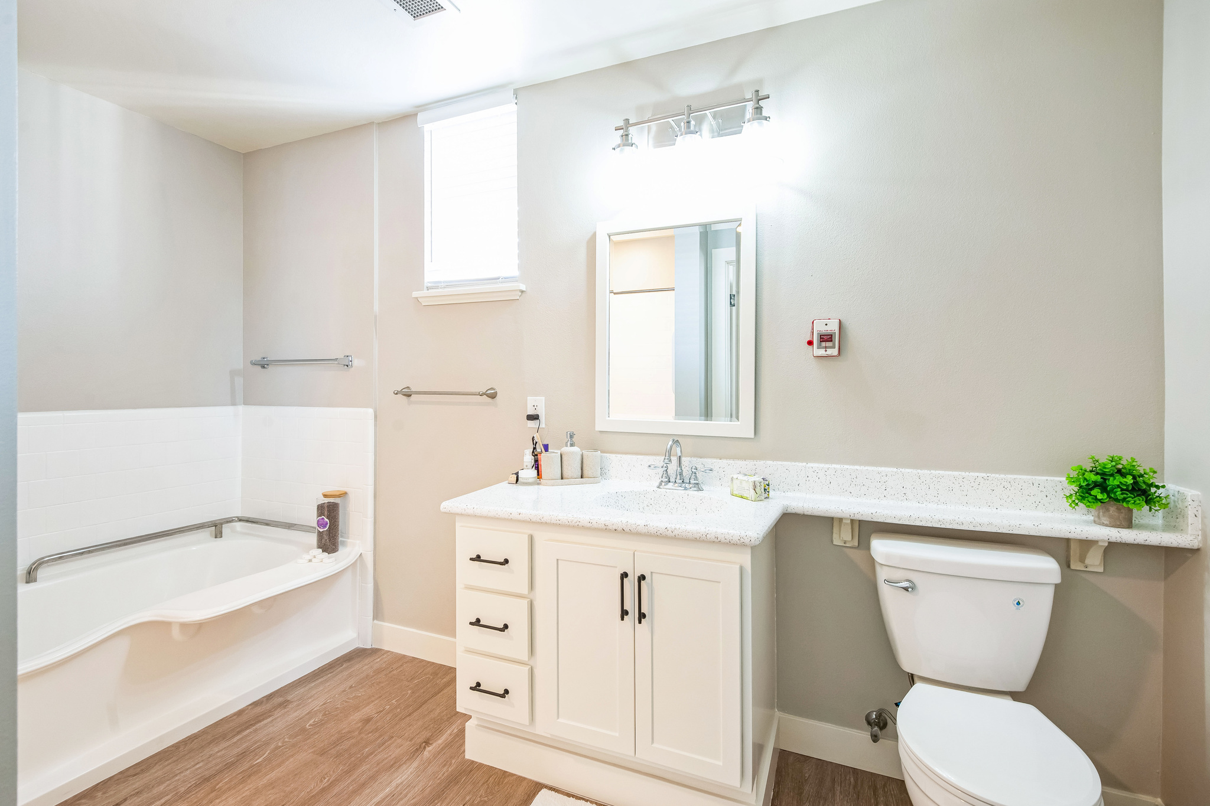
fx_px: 538
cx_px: 605
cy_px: 403
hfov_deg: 96.7
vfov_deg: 73.7
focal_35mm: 16
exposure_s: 1/20
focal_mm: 16
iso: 640
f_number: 8
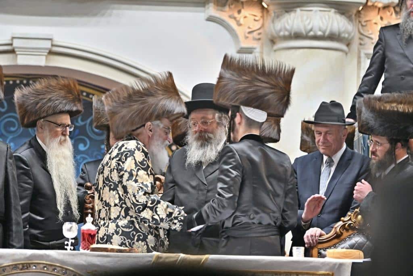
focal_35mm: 225
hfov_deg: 9.1
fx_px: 2581
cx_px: 206
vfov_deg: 6.1
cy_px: 138
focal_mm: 150
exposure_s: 1/640
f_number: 2.8
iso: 640
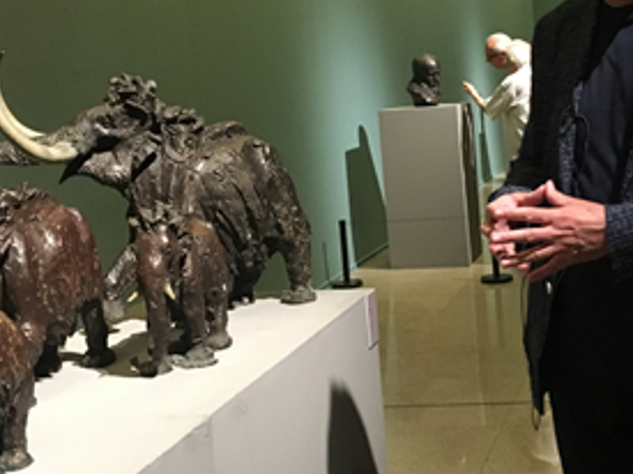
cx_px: 440
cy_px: 133
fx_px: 1060
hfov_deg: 32.9
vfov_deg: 25.0
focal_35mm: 58
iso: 250
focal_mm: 4.15
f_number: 2.2
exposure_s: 1/17
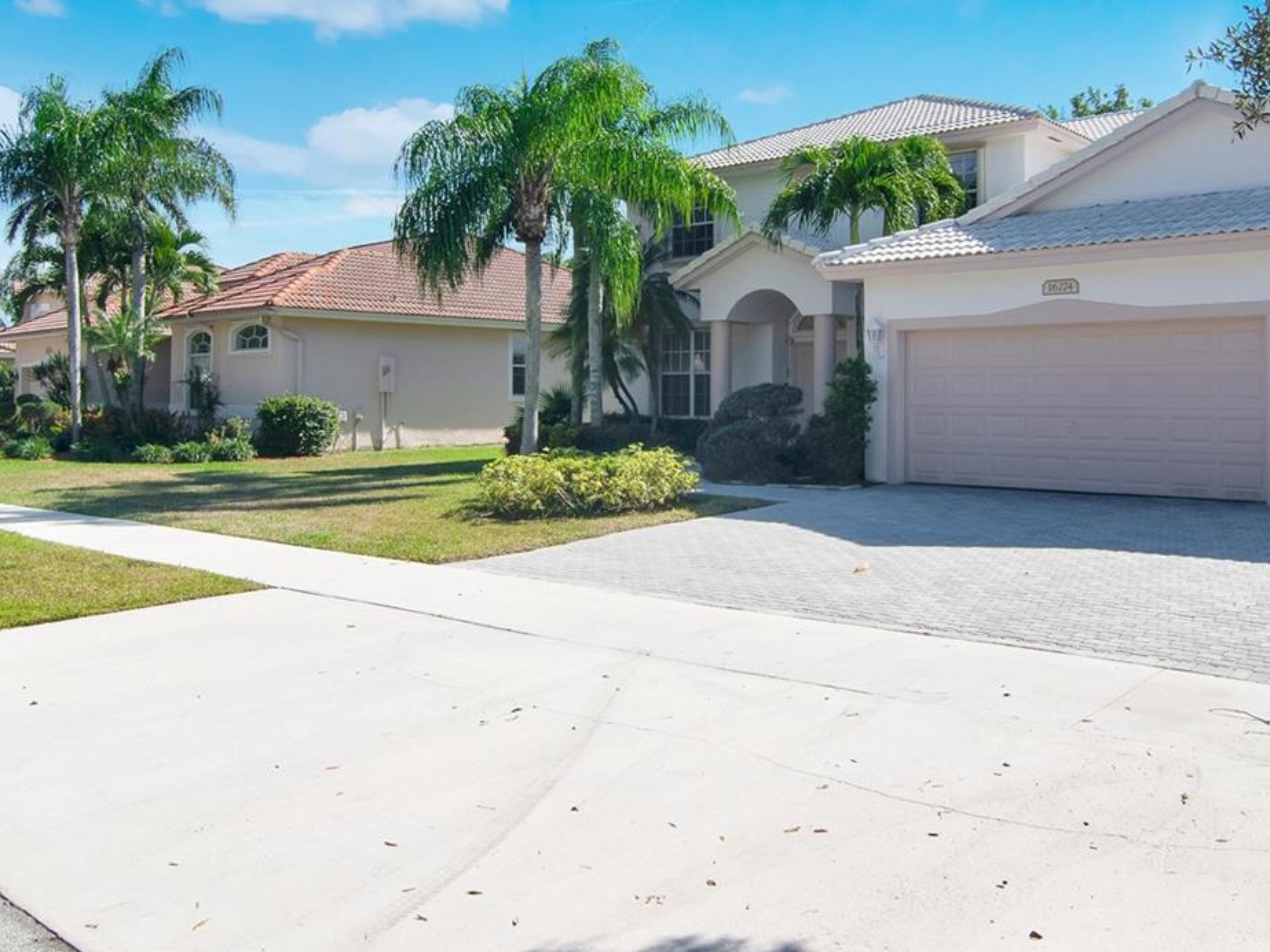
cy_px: 355
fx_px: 1101
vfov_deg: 46.4
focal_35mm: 30
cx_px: 717
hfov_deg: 59.8
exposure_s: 1/400
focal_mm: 12
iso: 200
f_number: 10
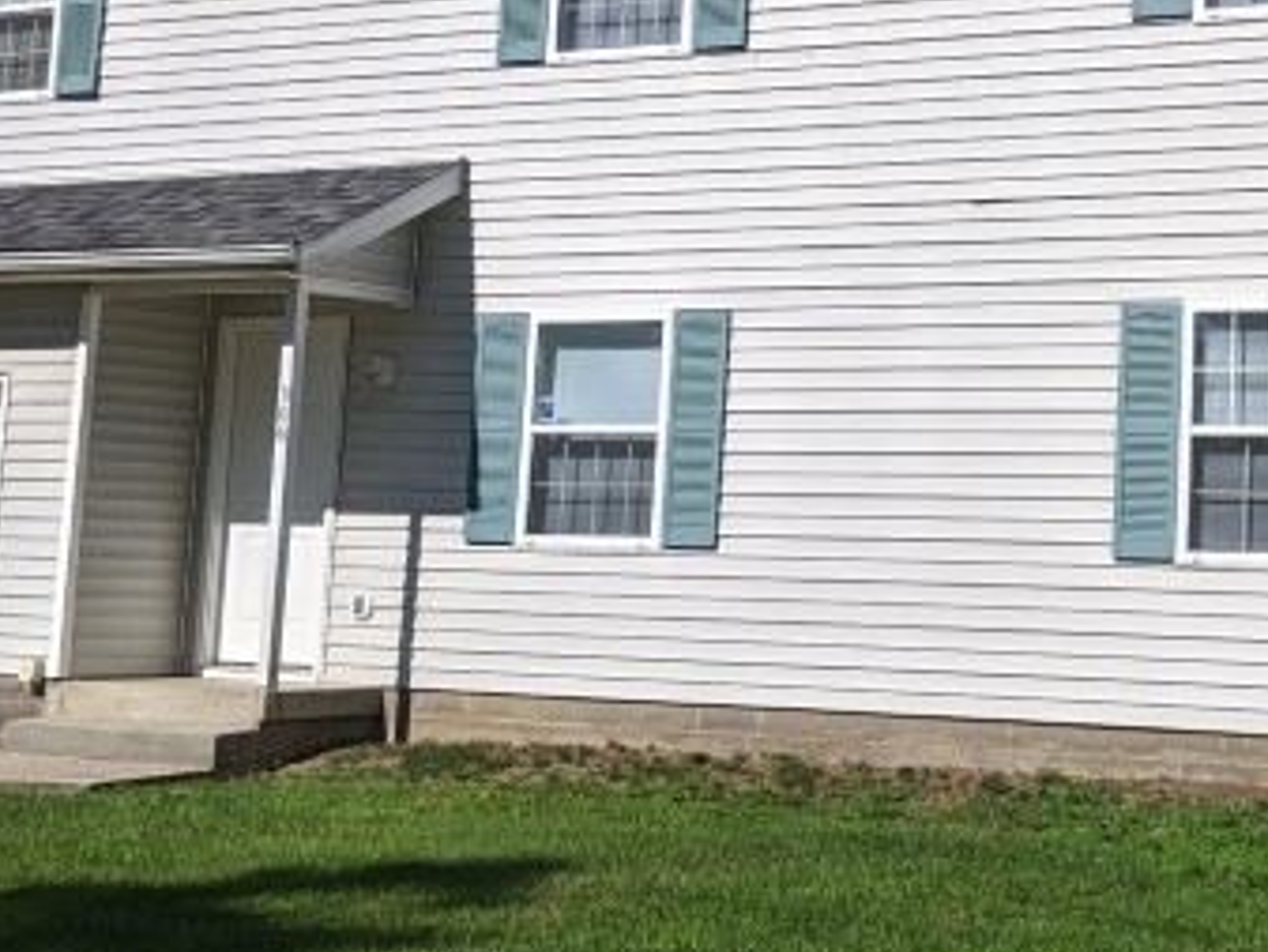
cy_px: 166
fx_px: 3005
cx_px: 1223
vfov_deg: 17.8
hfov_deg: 23.0
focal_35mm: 82
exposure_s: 1/5882
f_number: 1.8
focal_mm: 4.44
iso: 79
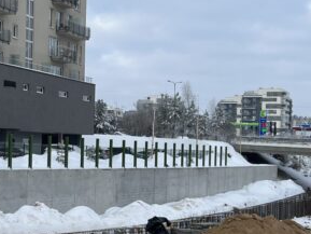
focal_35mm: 92
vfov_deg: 16.0
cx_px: 87
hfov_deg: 21.2
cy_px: 151
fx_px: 827
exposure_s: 1/2165
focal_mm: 5.7
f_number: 1.5
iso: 50
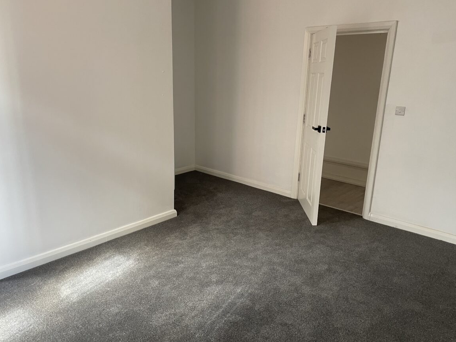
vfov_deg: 51.4
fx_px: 356
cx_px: 222
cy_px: 171
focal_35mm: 27
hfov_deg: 65.3
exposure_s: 1/83
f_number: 1.6
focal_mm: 4.2
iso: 125
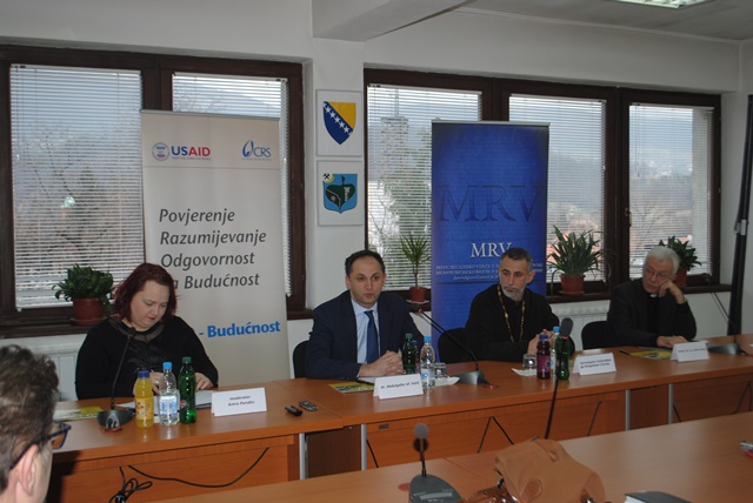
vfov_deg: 32.0
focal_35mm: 42
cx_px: 376
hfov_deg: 46.4
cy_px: 252
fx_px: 879
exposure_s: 1/60
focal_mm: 28
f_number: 4.5
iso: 200
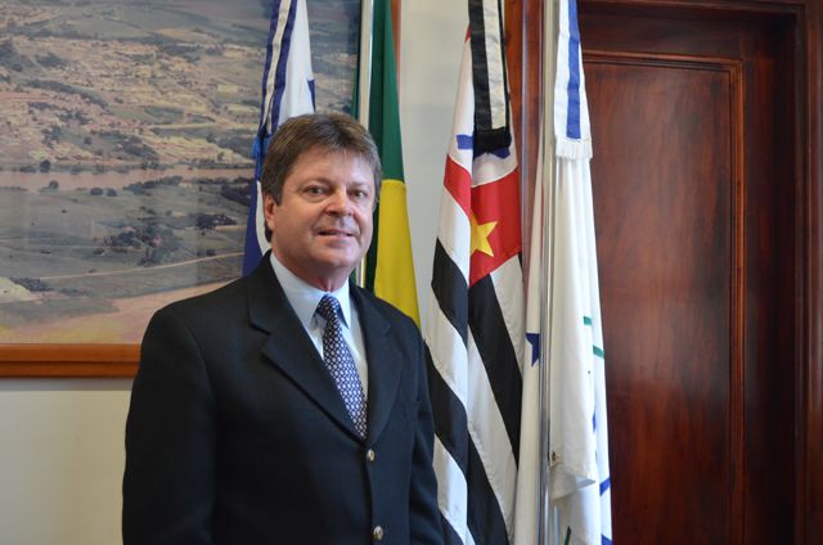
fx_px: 958
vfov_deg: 31.8
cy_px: 272
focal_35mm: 42
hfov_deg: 46.5
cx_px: 412
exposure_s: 1/30
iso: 900
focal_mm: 28
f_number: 4.5
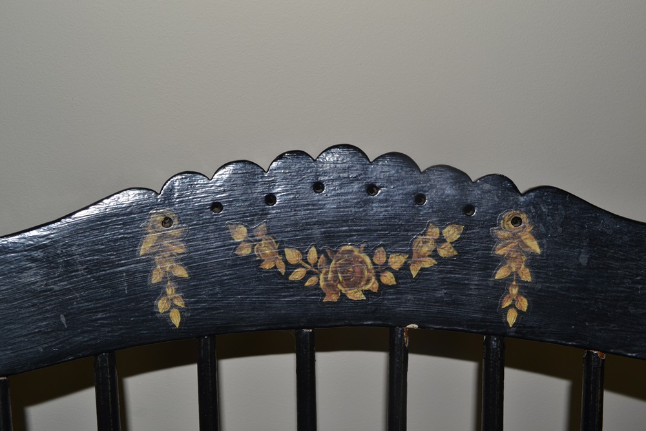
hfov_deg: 53.1
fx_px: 646
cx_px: 323
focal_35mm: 36
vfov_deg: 36.9
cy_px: 216
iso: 100
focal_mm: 24
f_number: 8
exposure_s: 1/60
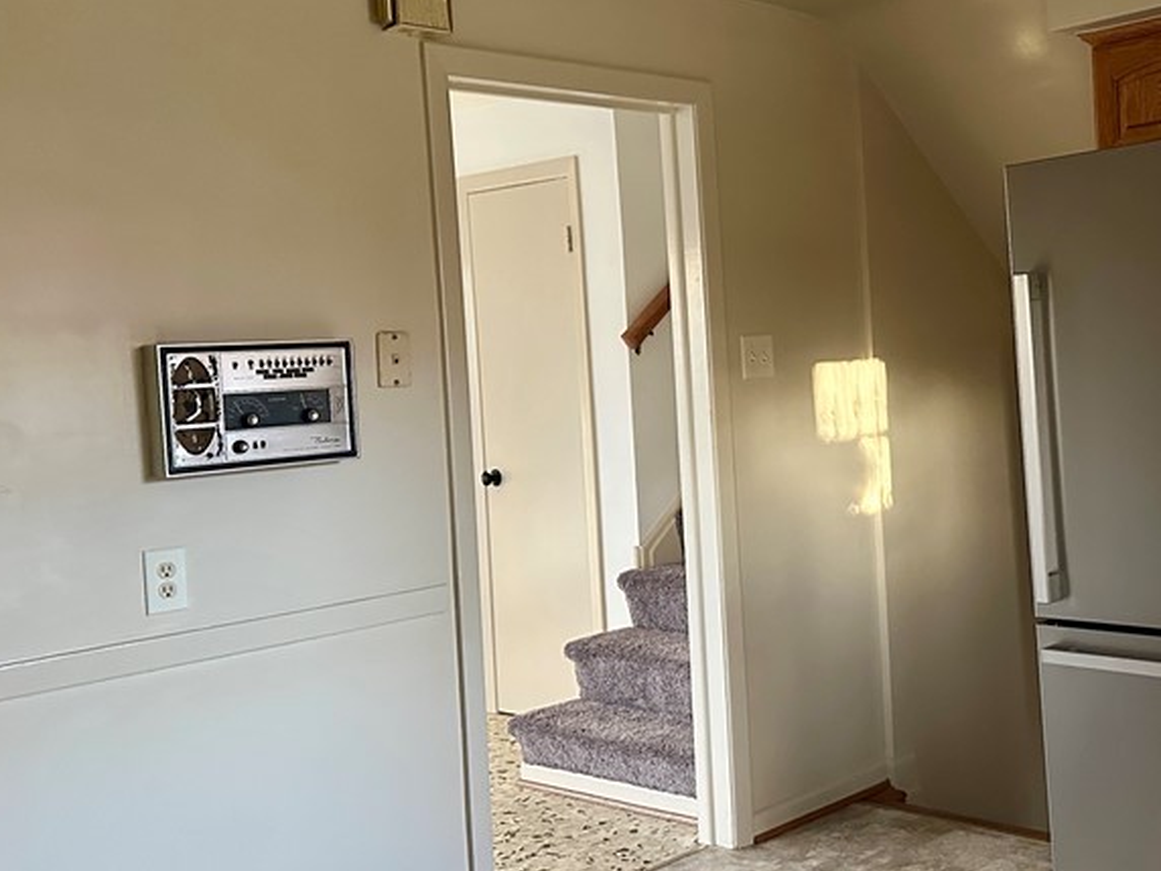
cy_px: 384
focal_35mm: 43
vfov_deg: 33.6
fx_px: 1442
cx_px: 885
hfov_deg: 42.4
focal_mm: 6.86
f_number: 1.78
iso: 800
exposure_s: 1/60
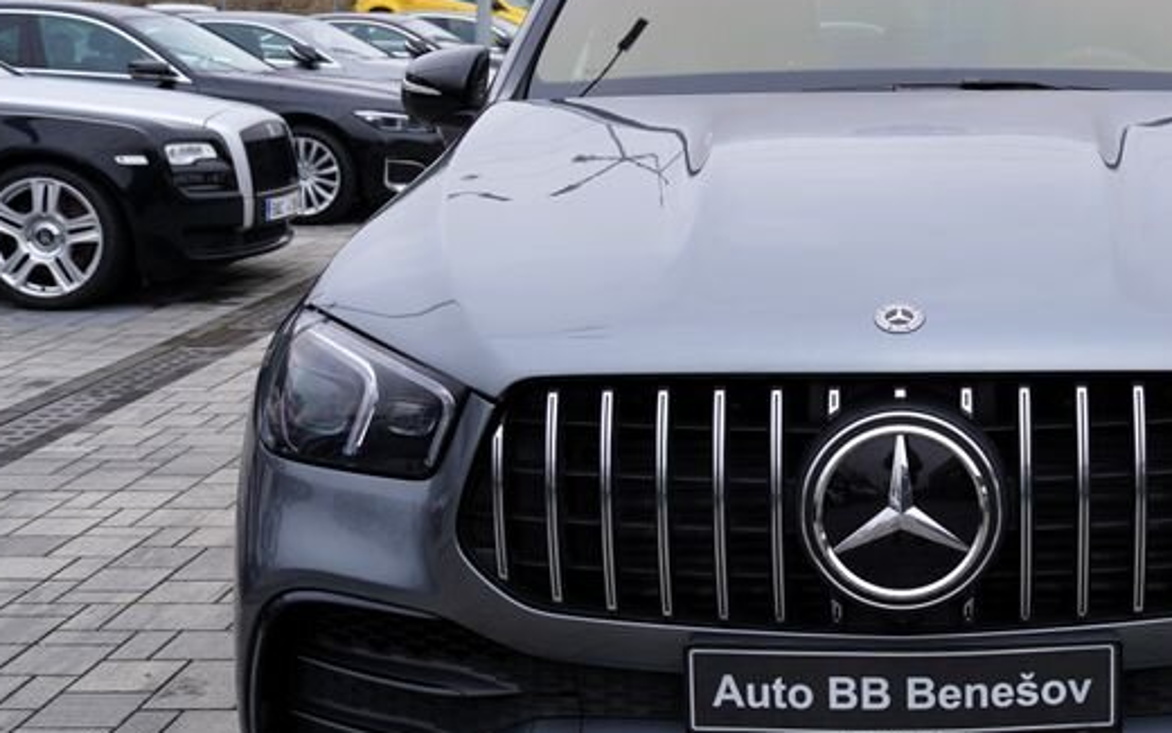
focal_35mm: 58
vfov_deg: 22.4
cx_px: 911
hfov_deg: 34.2
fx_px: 1853
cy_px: 337
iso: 100
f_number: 4.5
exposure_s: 1/80
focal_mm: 29
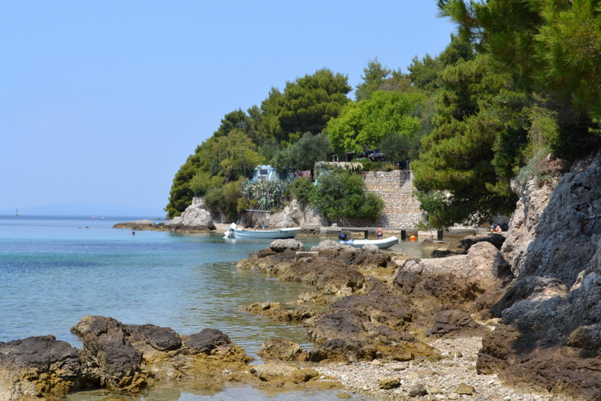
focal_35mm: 52
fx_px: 877
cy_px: 200
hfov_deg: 37.8
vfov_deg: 25.8
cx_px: 300
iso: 100
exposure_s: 1/200
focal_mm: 35
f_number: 7.1
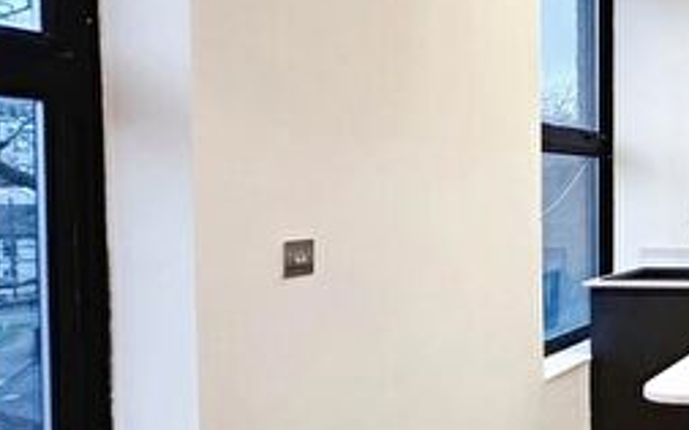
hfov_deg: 33.6
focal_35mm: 41
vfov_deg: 31.2
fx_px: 770
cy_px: 219
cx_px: 915
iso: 200
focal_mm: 2.22
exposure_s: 1/50
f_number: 2.2
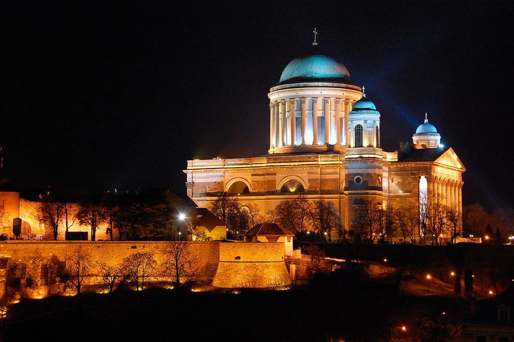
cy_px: 171
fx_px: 963
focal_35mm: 68
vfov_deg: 20.1
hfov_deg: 29.9
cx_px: 257
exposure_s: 1/1.6
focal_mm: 45
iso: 1600
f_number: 8
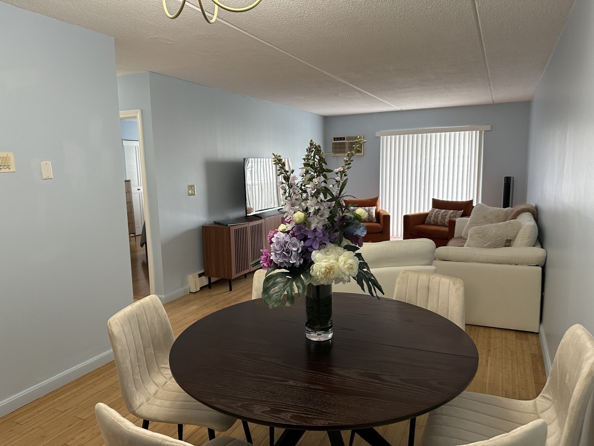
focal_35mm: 24
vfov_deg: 56.8
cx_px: 297
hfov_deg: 71.6
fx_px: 412
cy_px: 223
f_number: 1.78
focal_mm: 6.86
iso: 160
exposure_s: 1/60
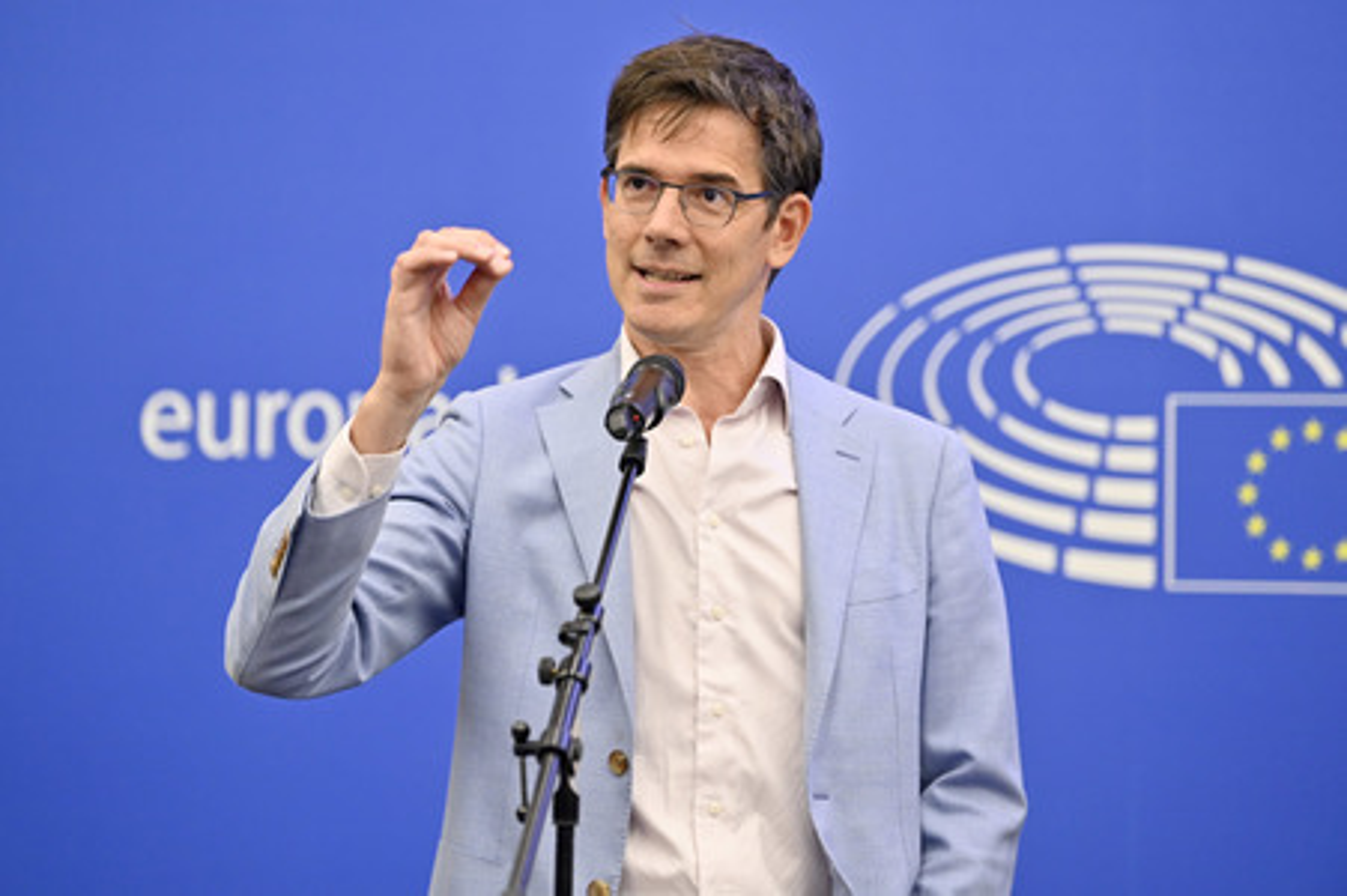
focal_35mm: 145
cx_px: 674
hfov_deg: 14.2
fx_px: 5421
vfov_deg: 9.4
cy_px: 448
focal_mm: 145
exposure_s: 1/320
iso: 2000
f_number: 2.8
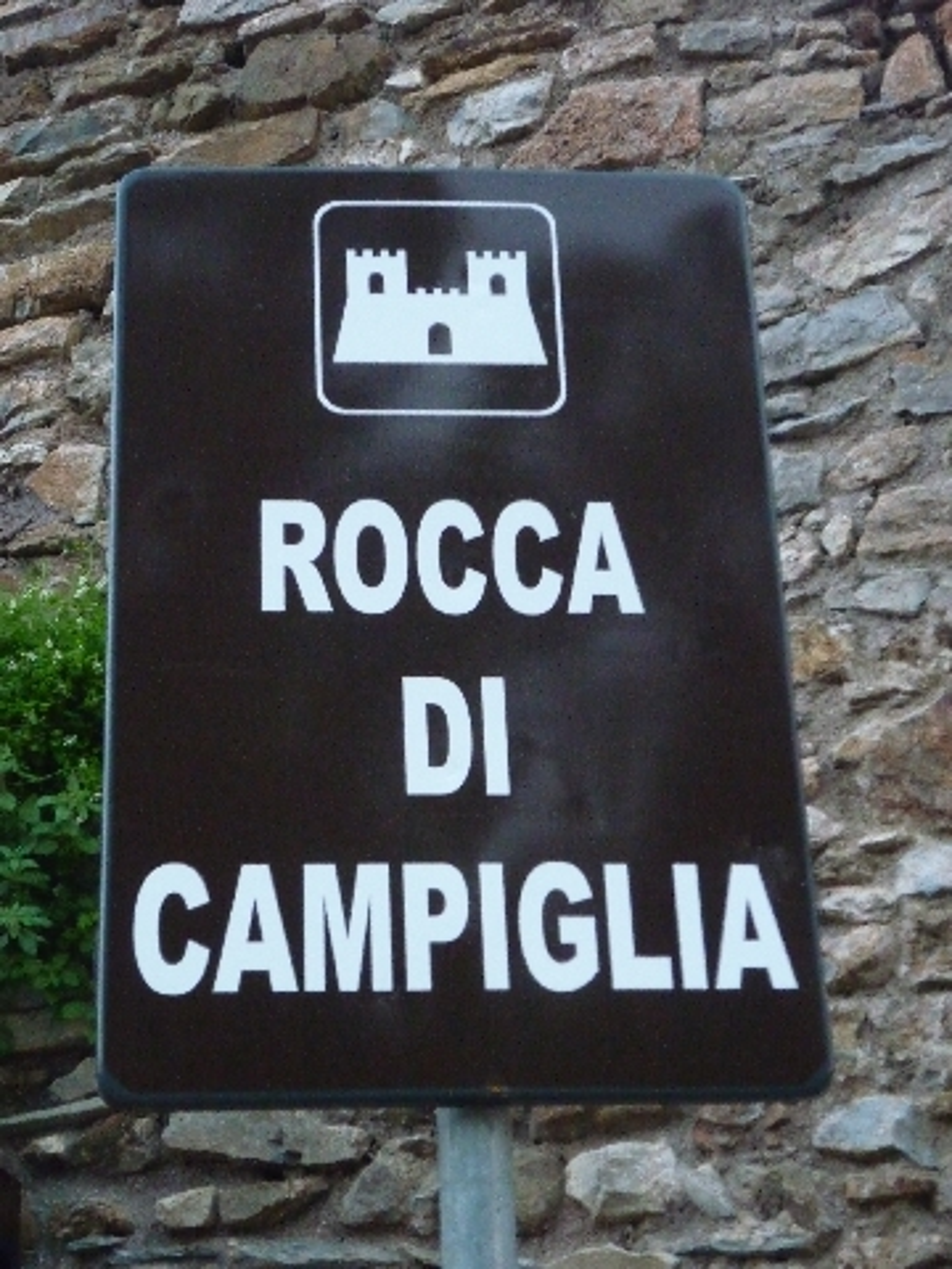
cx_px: 476
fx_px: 2530
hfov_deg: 21.3
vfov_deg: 28.2
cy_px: 634
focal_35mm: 69
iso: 800
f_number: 3.9
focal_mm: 11.4
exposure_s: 1/20
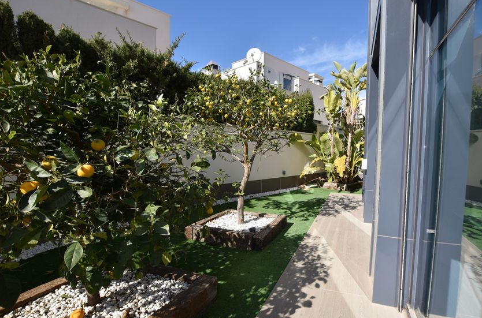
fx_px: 227
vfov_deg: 70.1
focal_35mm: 17
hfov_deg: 92.9
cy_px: 165
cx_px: 272
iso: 200
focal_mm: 10
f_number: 8
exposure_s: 1/500
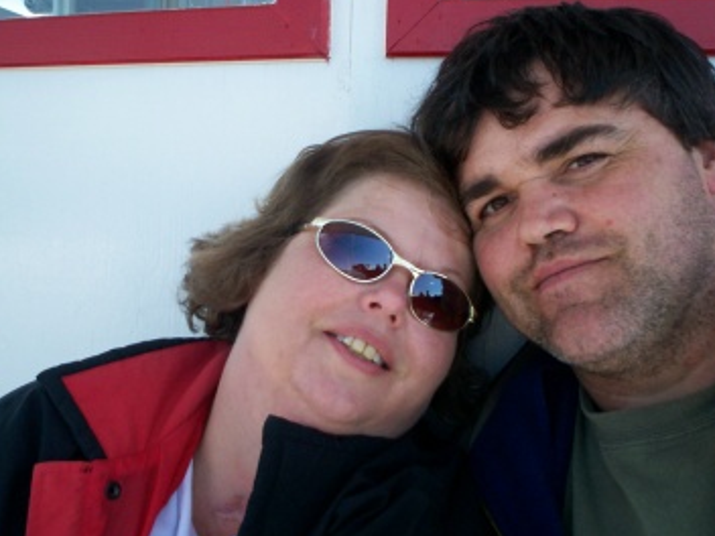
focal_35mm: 46
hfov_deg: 41.2
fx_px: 950
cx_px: 358
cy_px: 249
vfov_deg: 31.5
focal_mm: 5.9
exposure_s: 1/232
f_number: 4.5
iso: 100
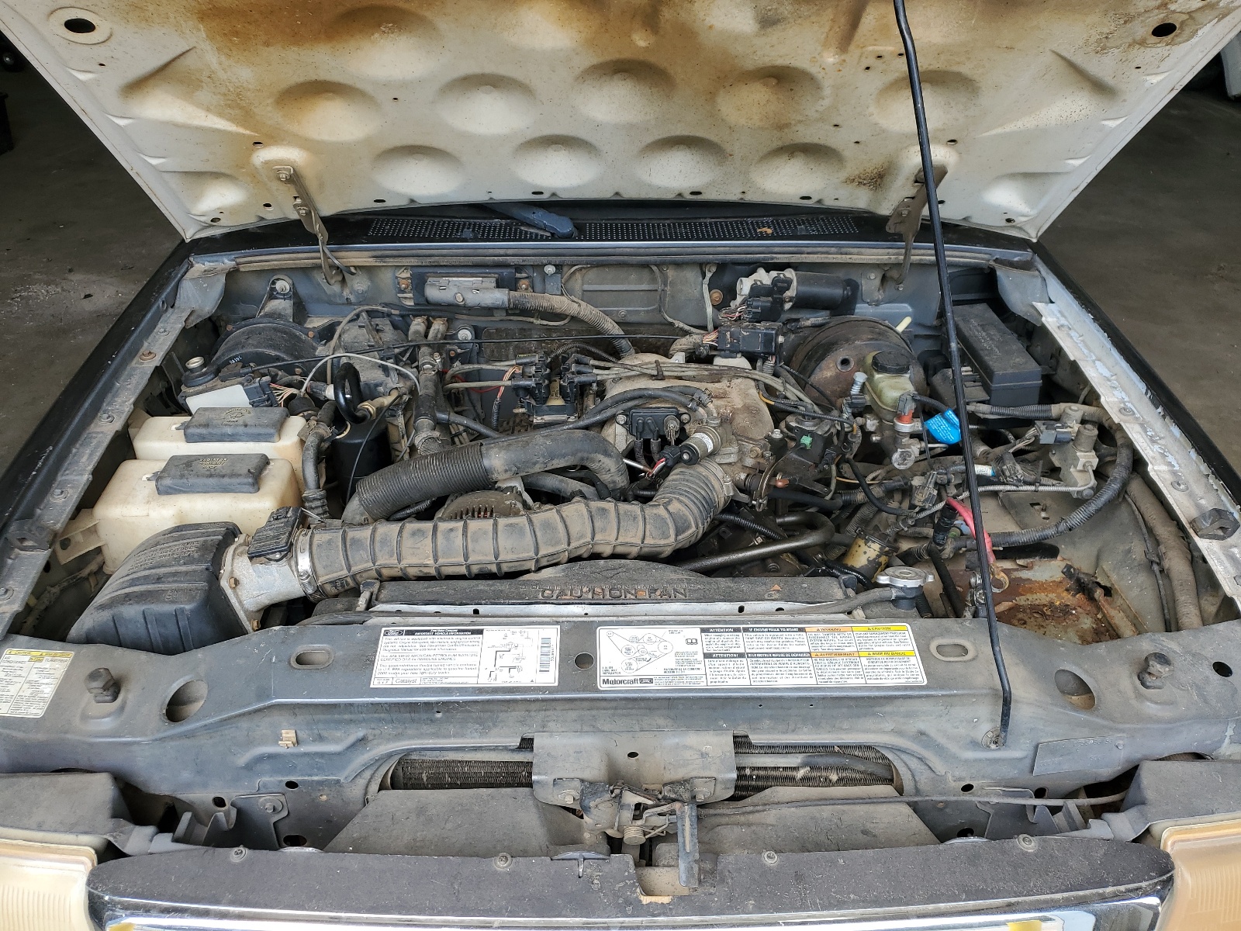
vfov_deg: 53.1
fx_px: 932
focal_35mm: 26
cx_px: 620
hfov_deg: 67.3
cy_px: 466
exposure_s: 1/357
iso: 50
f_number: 1.5
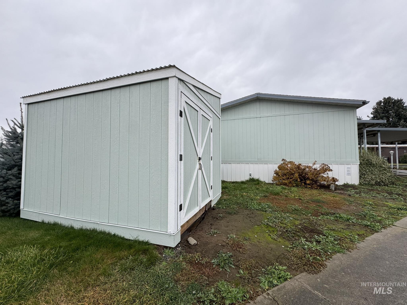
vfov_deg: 85.7
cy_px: 152
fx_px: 165
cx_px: 204
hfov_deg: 102.1
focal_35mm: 14
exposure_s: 1/199
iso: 40
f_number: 2.2
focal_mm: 2.22
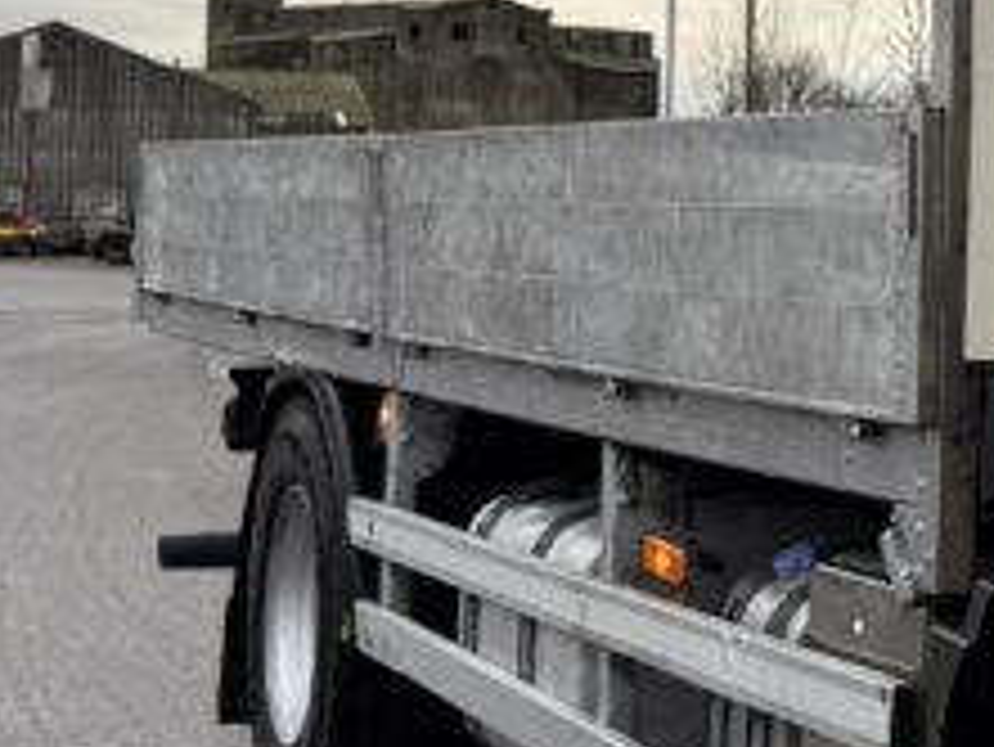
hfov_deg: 15.8
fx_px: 3189
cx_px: 1637
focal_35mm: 111
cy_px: 14
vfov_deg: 13.2
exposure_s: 1/341
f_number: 1.78
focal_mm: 6.76
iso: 80
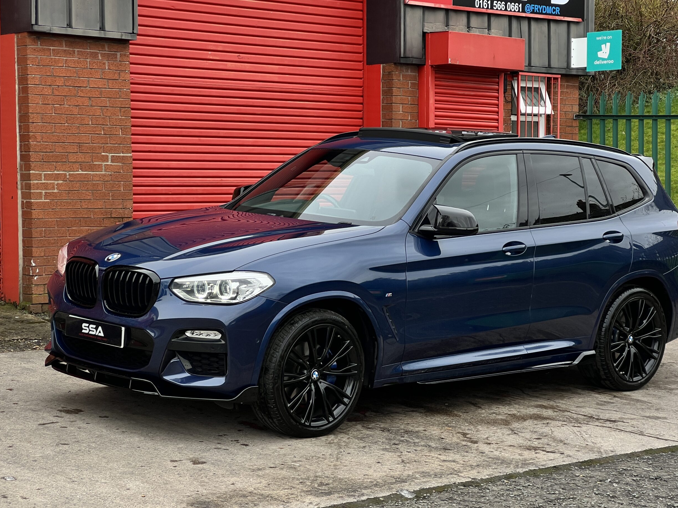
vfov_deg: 18.2
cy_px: 263
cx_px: 351
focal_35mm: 81
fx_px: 1586
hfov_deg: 24.1
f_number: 2.8
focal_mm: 9
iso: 32
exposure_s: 1/106
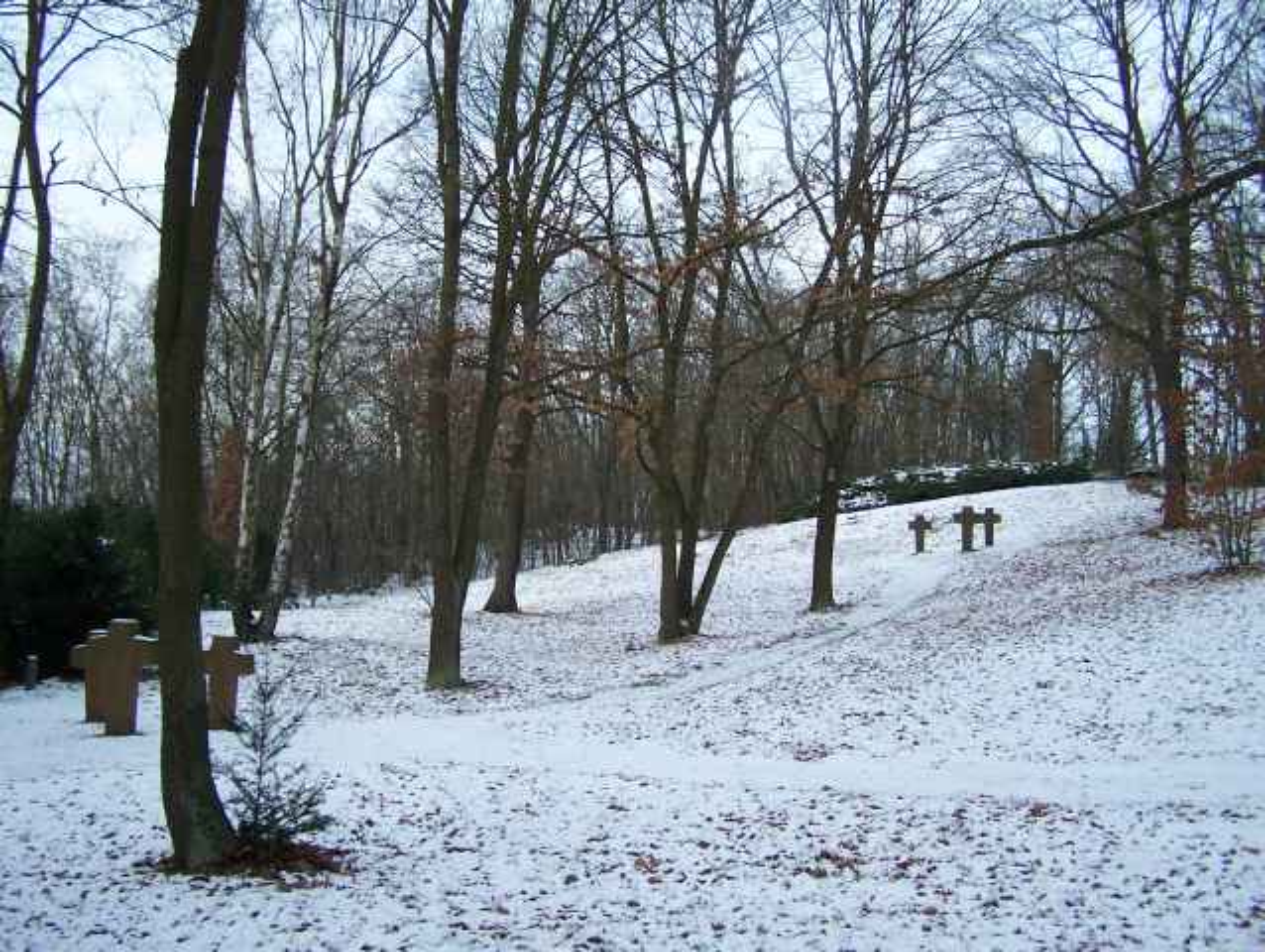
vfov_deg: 37.8
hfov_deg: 48.9
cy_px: 476
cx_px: 632
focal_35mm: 38
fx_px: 1390
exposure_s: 1/250
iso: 80
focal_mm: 6.3
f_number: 2.8
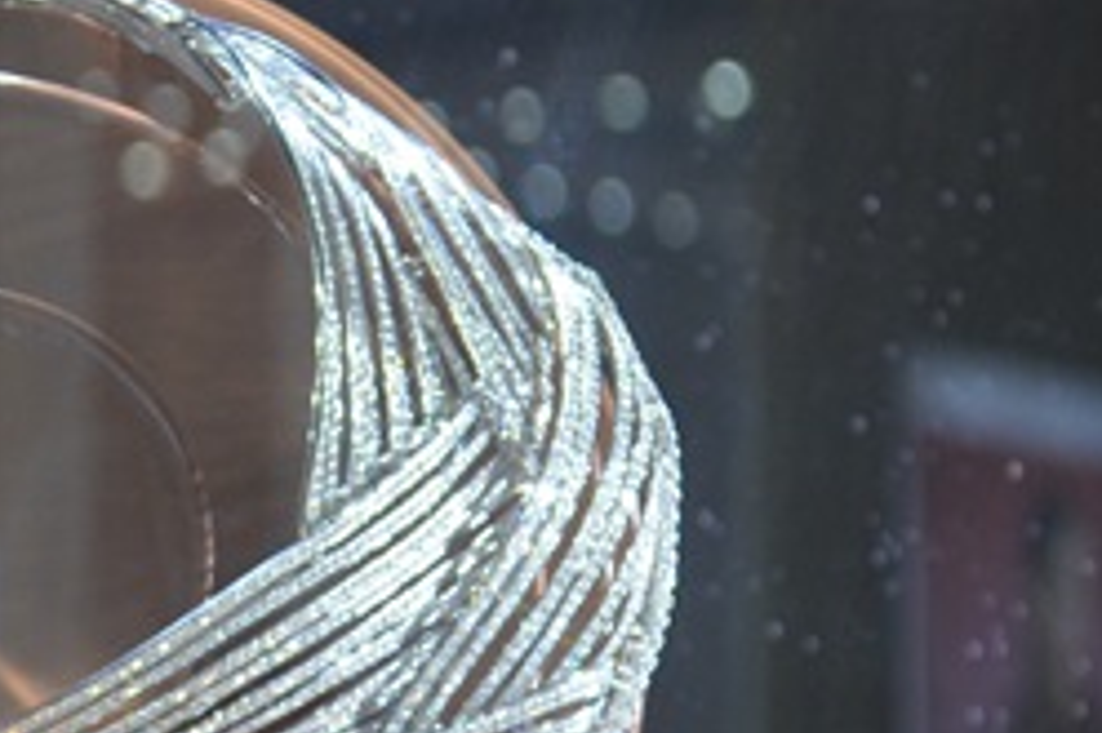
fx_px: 8125
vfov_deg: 5.2
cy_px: 817
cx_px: 62
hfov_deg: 7.7
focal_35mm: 266
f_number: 5.6
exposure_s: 1/60
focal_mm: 55
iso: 640
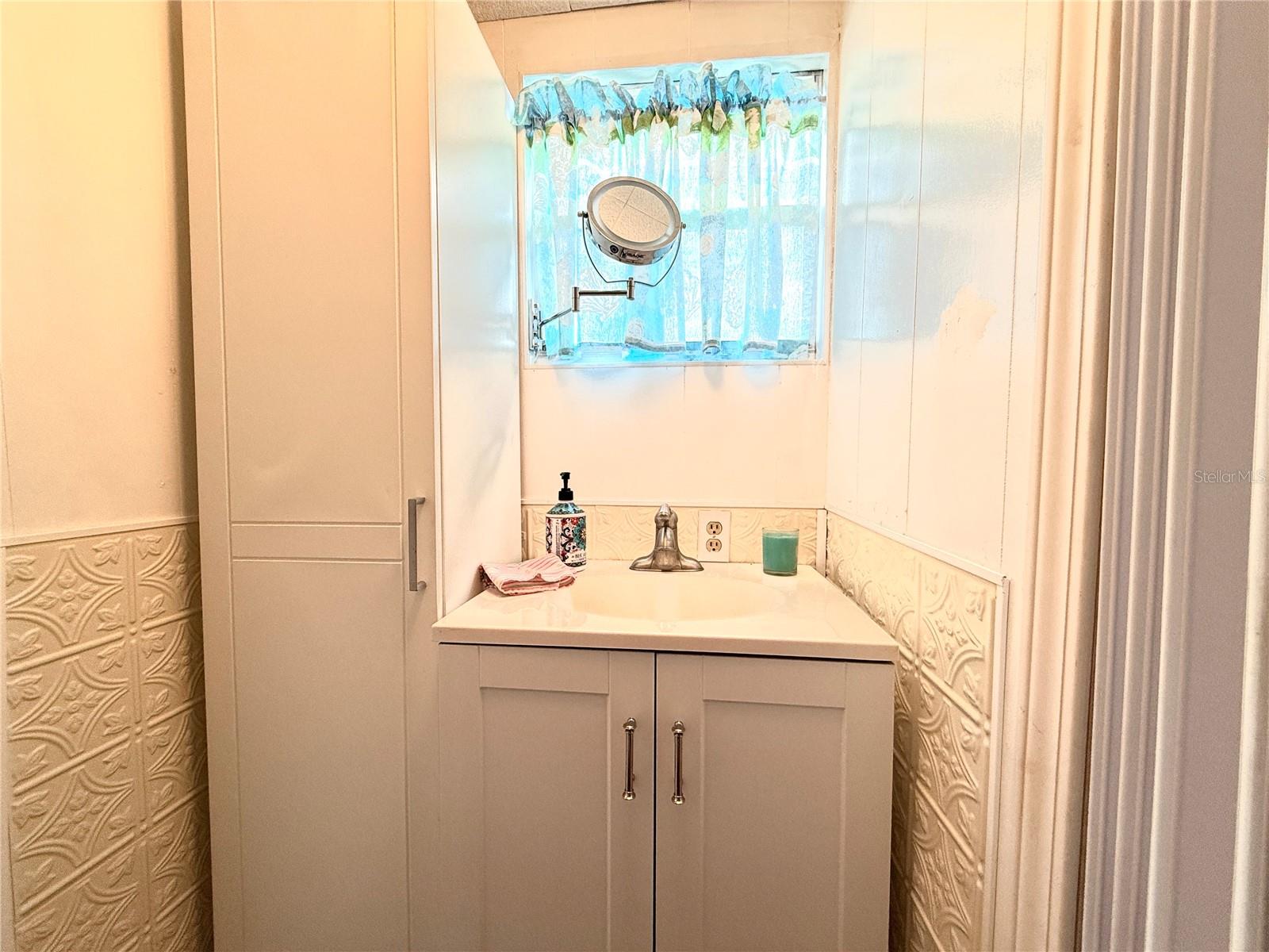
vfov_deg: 85.7
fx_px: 513
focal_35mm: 14
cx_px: 634
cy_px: 476
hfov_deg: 102.1
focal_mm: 2.22
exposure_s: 1/120
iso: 125
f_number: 2.2
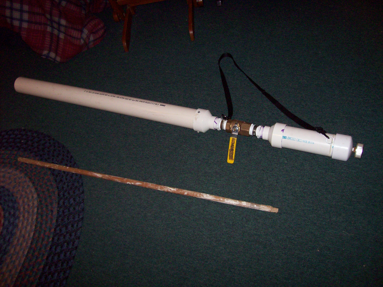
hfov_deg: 51.4
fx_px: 398
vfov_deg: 39.6
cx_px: 192
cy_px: 144
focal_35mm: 36
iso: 140
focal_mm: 6
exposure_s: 1/64
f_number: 2.7
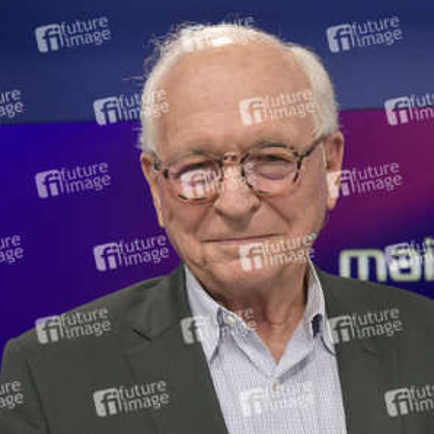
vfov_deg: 24.0
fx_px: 1021
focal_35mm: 72
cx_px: 238
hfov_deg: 24.0
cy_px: 217
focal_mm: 56
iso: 2000
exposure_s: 1/200
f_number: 7.1
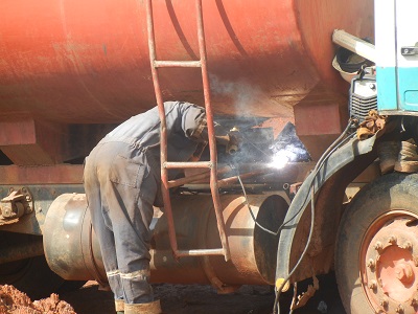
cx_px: 209
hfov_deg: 9.9
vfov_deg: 7.4
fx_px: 2415
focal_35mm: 200
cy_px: 157
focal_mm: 36
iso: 160
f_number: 4.7
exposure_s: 1/275
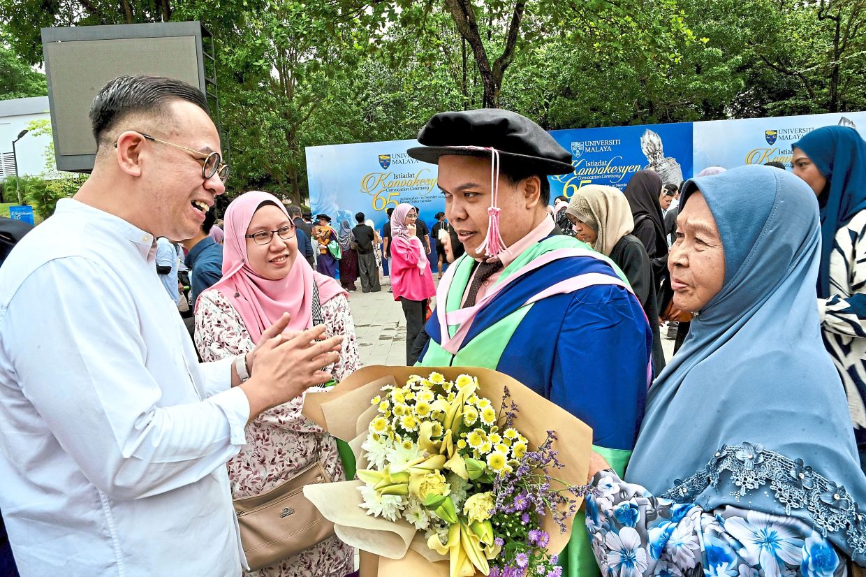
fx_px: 577
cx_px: 433
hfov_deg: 73.8
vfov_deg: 53.1
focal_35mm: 24
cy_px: 288
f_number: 22
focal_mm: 24
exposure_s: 1/160
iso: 900
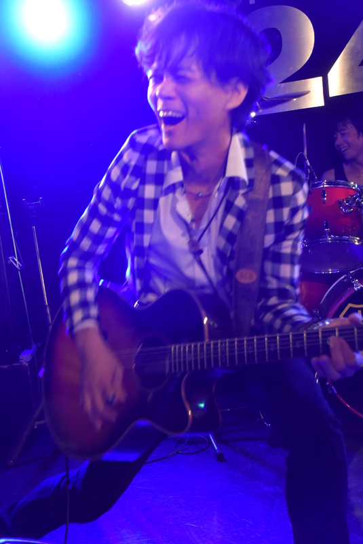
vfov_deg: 42.3
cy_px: 272
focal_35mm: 46
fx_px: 702
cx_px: 182
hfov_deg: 29.0
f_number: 4
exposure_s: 1/60
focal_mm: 31
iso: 4500
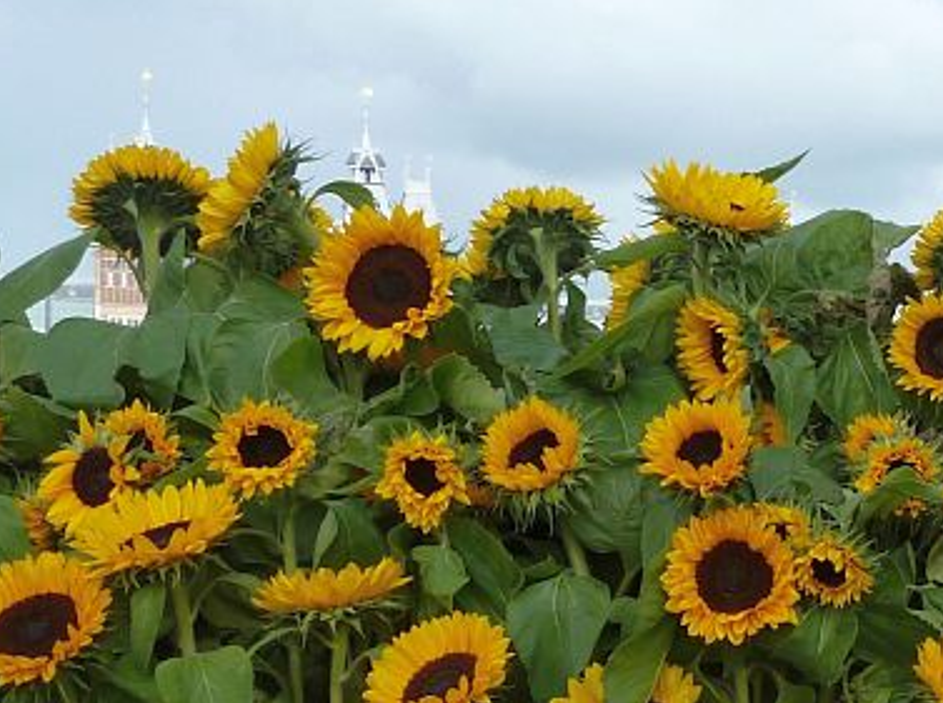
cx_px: 1213
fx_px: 2365
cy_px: 703
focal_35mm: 87
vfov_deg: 16.6
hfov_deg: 20.6
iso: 80
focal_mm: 5.3
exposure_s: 1/400
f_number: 4
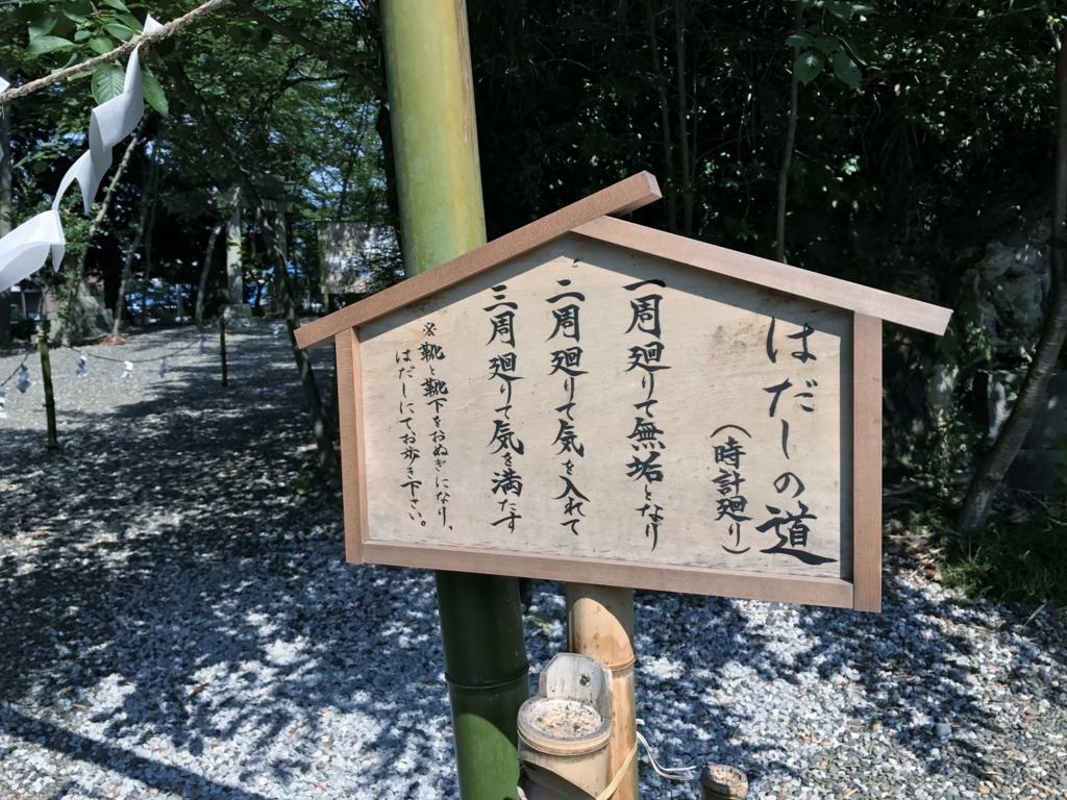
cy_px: 400
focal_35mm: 28
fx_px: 863
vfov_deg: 49.7
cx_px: 534
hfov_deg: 63.4
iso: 20
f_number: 1.8
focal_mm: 3.99
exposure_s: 1/1880
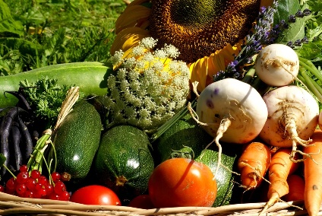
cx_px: 161
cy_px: 108
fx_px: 1814
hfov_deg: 10.1
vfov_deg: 6.8
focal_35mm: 202
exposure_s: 1/40
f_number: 20
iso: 100
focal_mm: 135
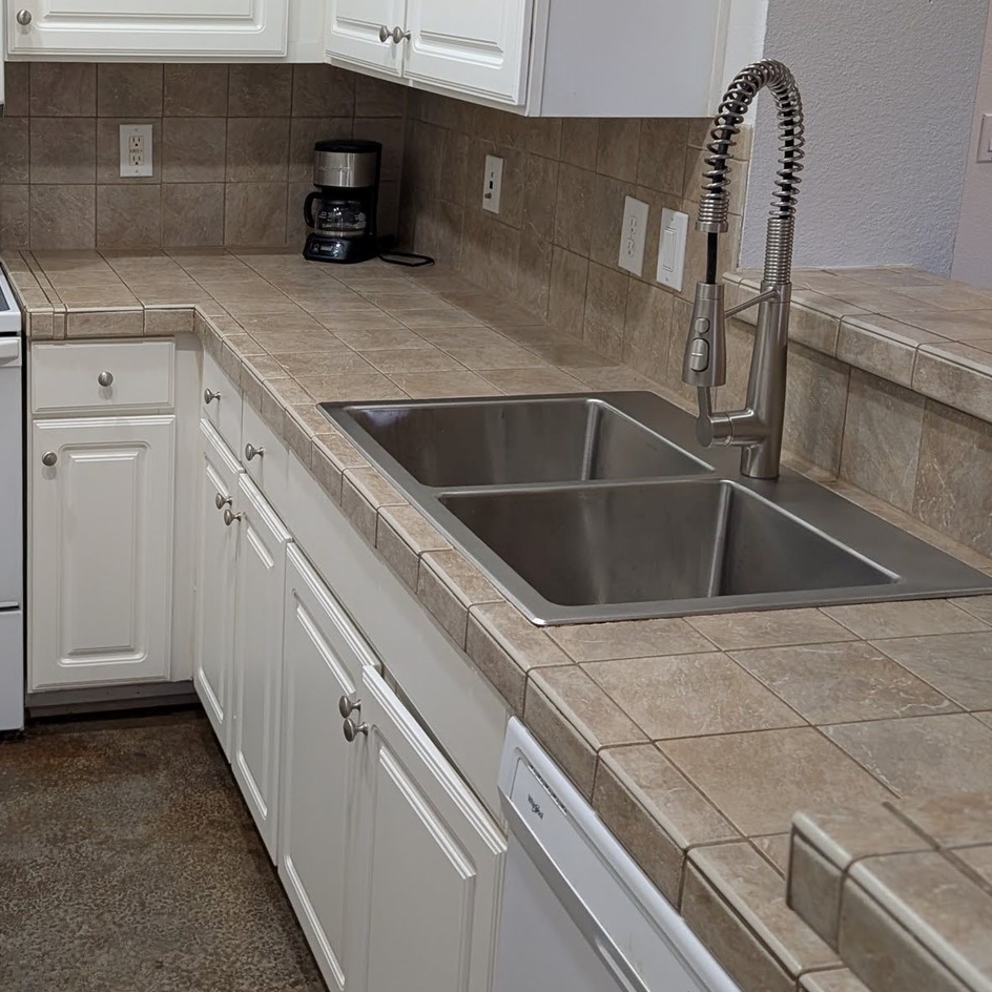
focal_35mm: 46
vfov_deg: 36.6
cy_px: 367
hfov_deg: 35.7
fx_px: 1491
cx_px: 214
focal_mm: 6.9
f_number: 1.68
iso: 449
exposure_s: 1/120
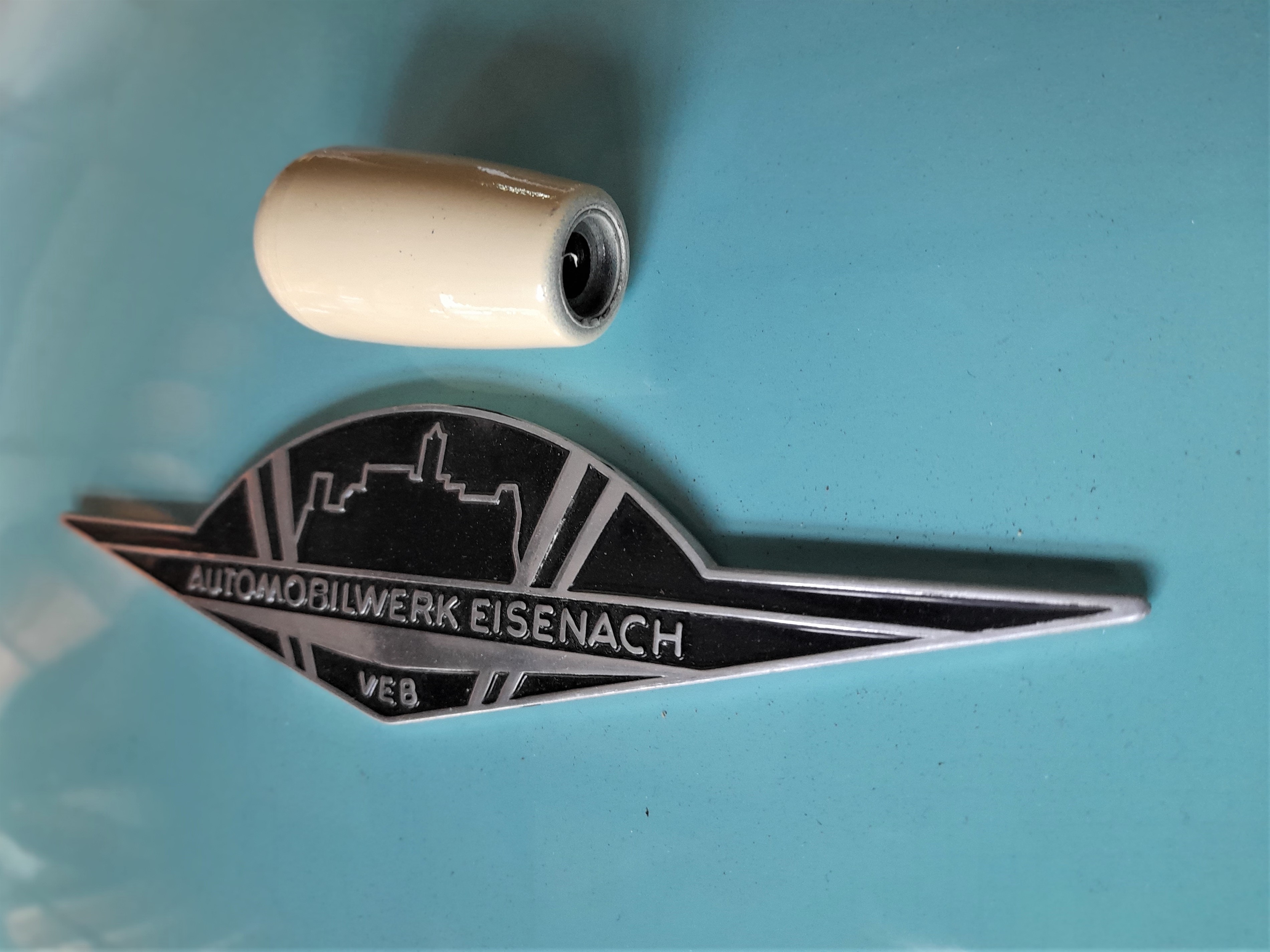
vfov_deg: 54.9
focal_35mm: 25
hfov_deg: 69.4
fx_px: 917
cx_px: 635
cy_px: 476
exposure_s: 1/50
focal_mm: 4.6
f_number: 2
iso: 320
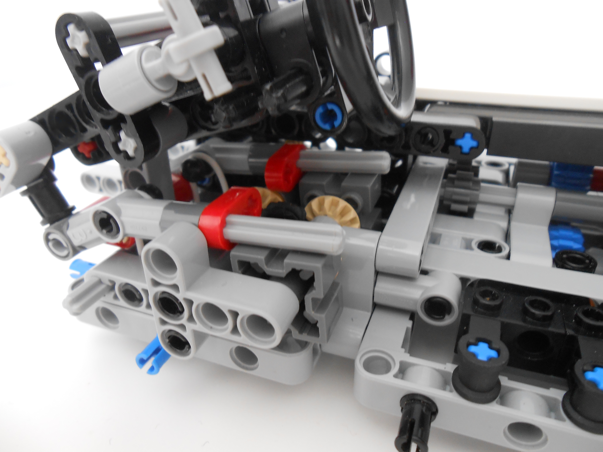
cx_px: 302
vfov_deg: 53.1
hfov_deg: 67.3
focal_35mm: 26
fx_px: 453
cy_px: 226
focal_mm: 4.6
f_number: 3.5
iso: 250
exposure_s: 1/30
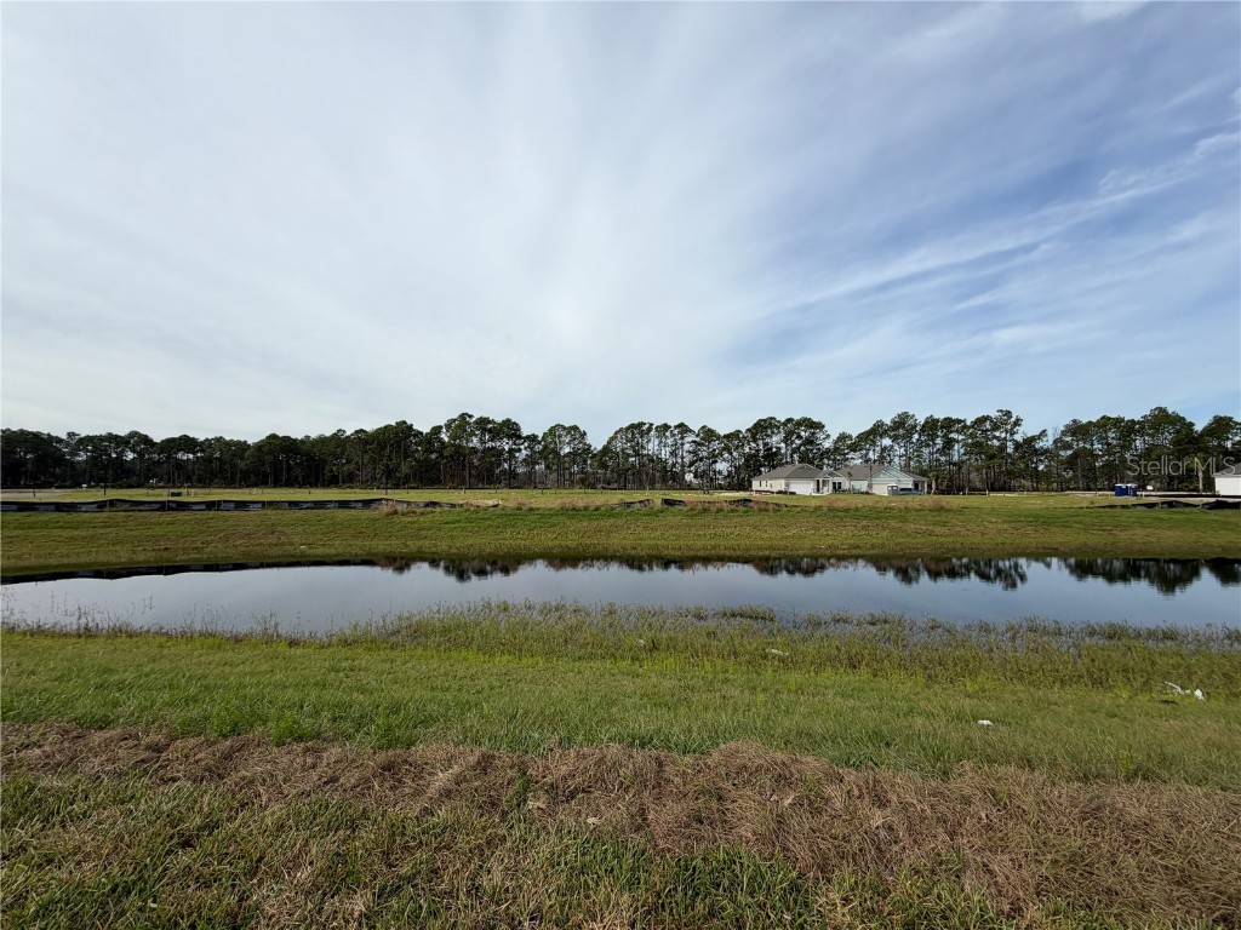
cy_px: 465
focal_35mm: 14
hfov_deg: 102.1
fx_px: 502
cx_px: 620
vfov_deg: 85.7
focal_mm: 2.22
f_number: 2.2
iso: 20
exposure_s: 1/1087
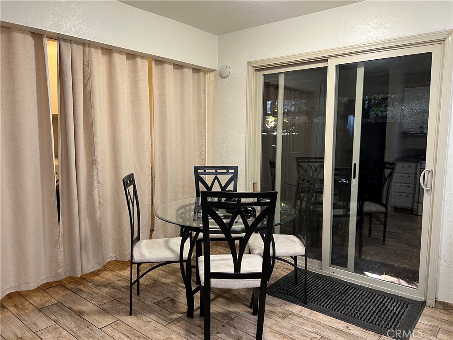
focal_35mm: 26
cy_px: 170
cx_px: 226
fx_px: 340
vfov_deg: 53.1
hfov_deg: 67.3
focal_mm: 5.7
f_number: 1.5
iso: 160
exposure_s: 1/60
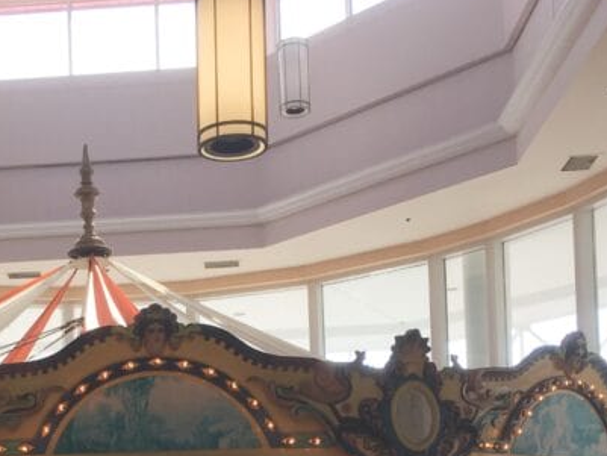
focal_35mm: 74
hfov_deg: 25.8
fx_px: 1298
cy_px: 558
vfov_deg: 18.8
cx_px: 106
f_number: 2.2
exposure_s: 1/422
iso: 25
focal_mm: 4.15
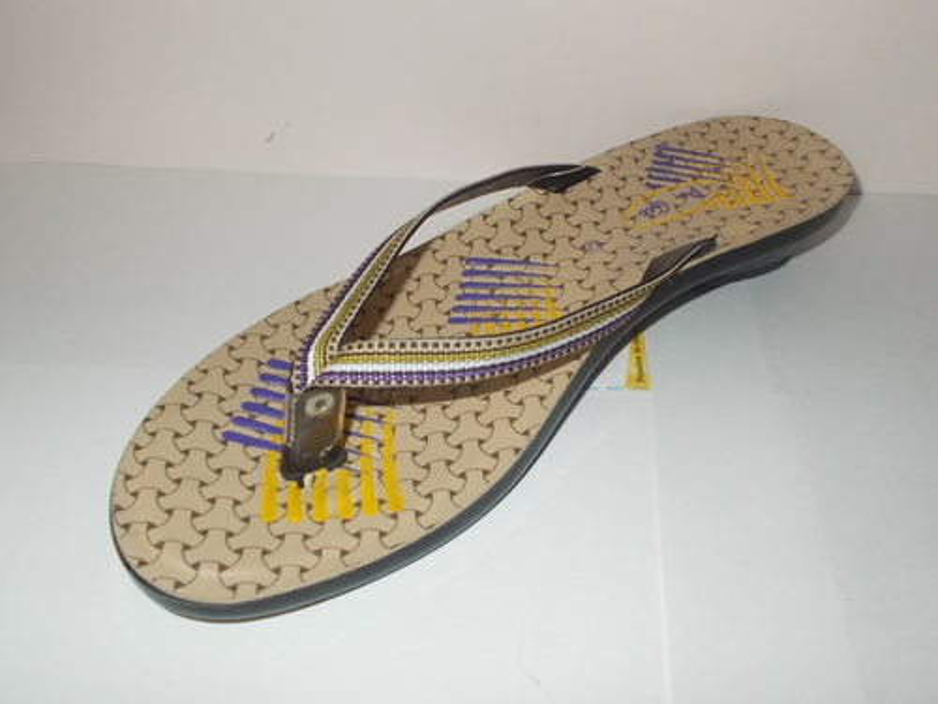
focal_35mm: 34
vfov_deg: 41.8
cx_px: 469
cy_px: 352
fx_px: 921
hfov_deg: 54.0
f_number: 3.6
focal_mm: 6
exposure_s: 1/25
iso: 200
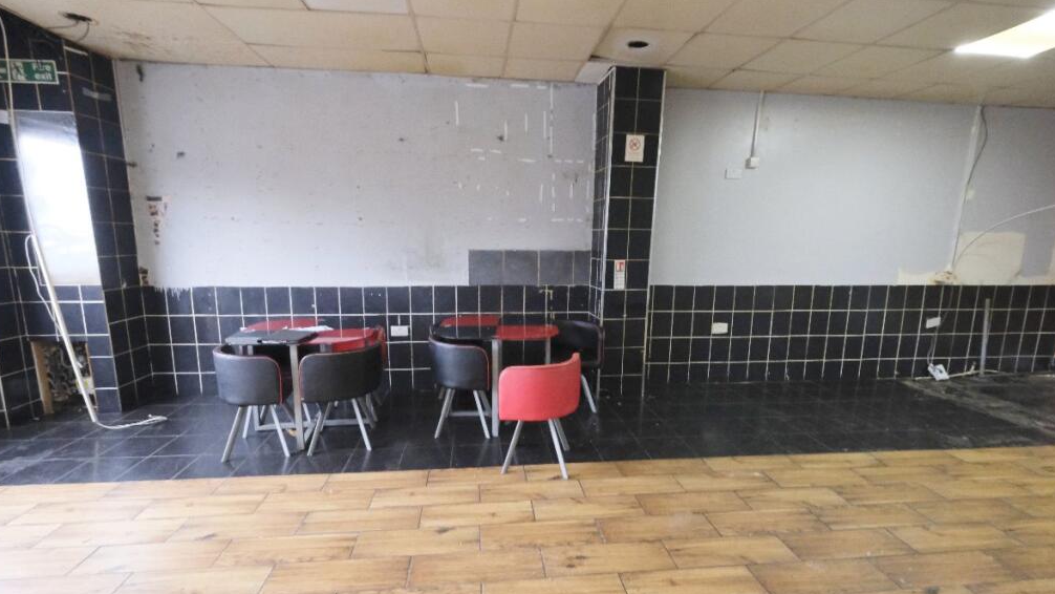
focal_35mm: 16
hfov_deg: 99.4
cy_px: 319
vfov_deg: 67.0
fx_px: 448
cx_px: 524
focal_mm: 10
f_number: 11
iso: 6400
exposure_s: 1/14
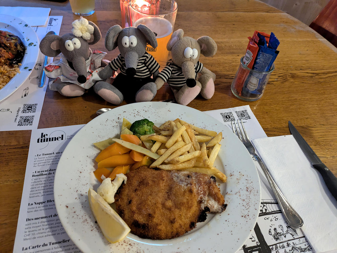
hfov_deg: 69.4
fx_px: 243
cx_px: 168
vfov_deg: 54.9
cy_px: 126
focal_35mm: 25
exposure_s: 1/25
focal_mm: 5.43
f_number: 1.89
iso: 713
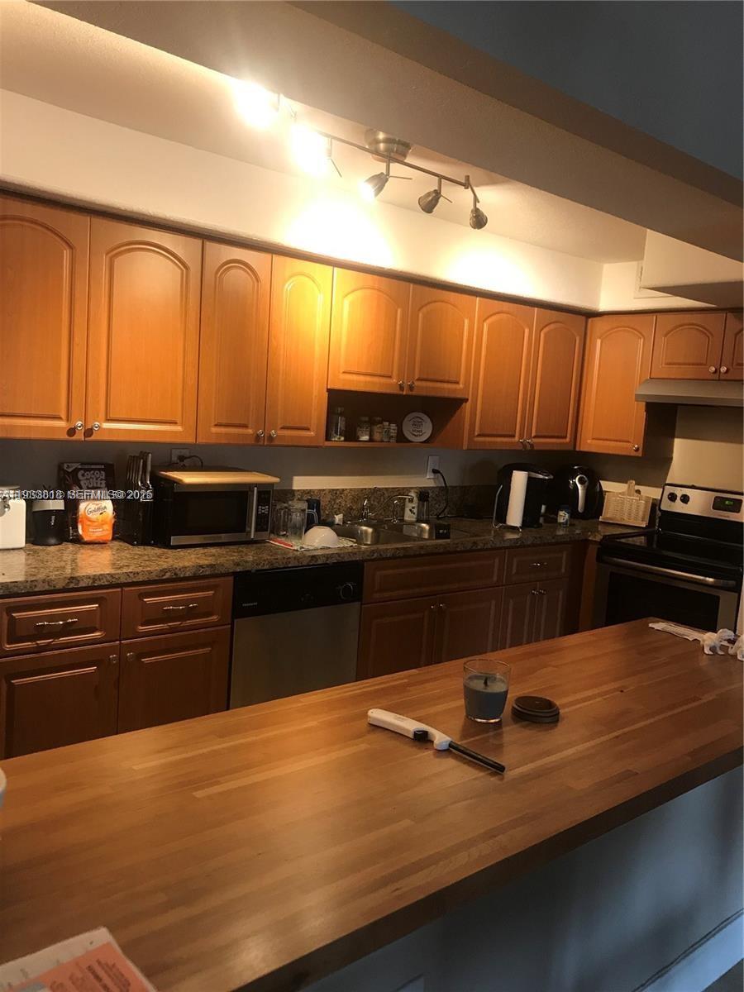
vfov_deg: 63.4
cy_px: 496
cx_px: 372
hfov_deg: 49.7
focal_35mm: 28
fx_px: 802
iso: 40
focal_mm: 3.99
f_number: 1.8
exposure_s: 1/17
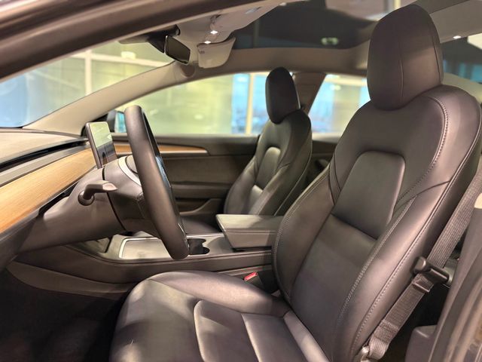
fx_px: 362
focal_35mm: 26
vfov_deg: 53.1
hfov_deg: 67.3
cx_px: 241
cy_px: 181
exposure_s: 1/60
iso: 500
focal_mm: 5.96
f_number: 1.6
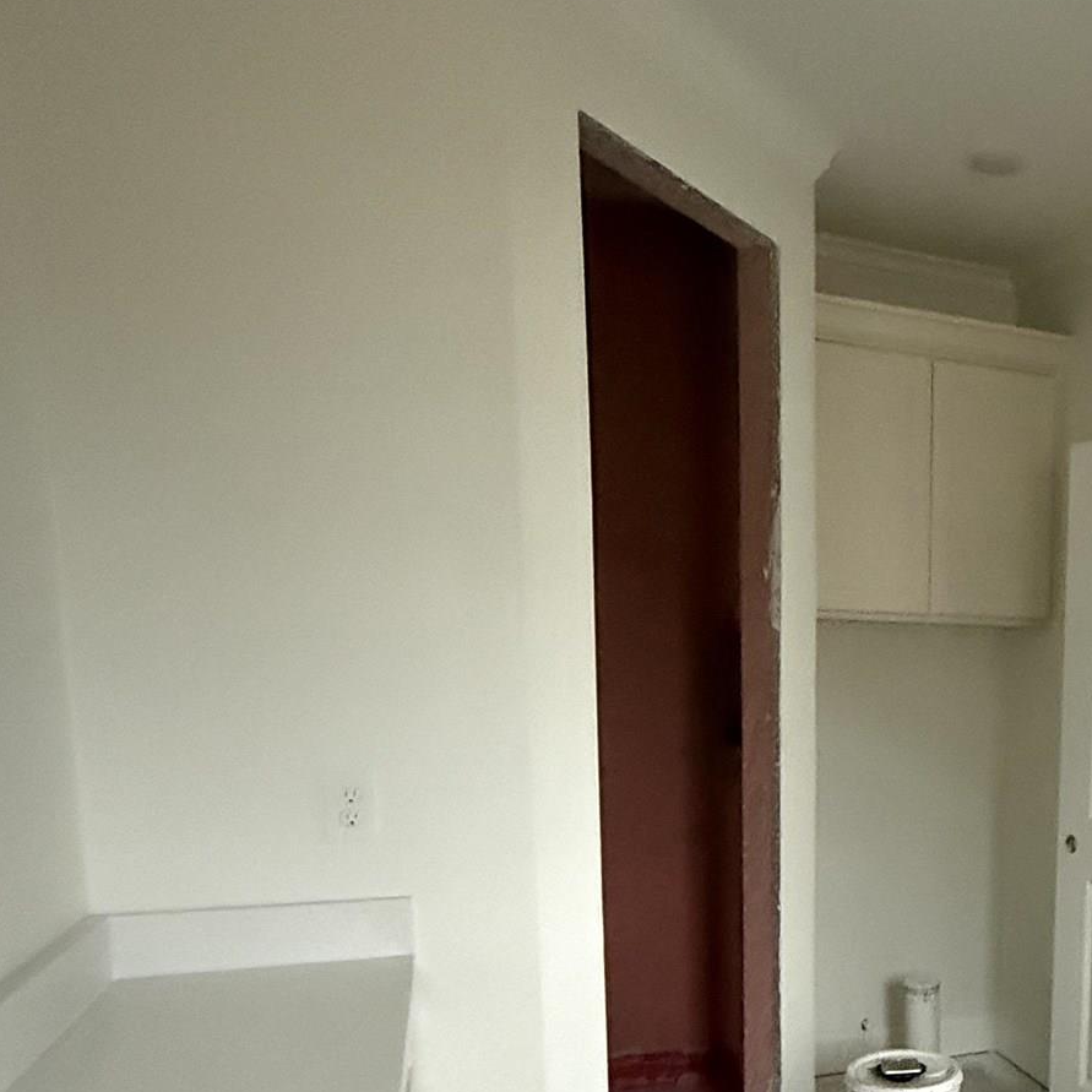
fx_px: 1142
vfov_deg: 49.0
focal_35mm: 32
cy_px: 825
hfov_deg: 45.0
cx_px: 1036
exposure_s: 1/60
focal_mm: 2.22
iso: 1250
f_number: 2.2
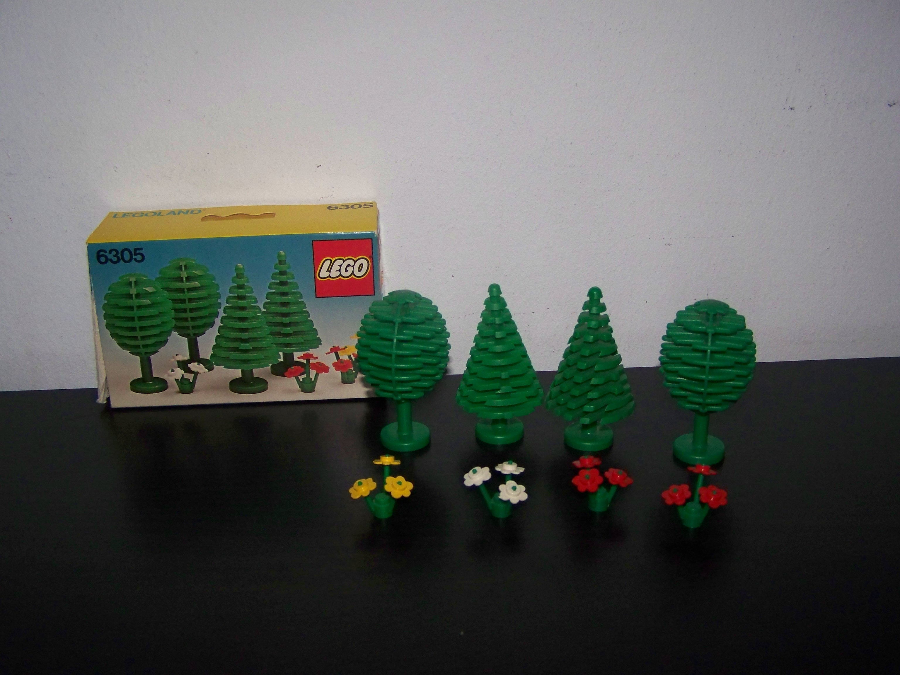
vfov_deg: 37.7
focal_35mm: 38
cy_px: 338
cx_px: 450
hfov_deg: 49.0
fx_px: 988
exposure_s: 1/30
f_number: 2.8
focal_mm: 6.3
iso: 200
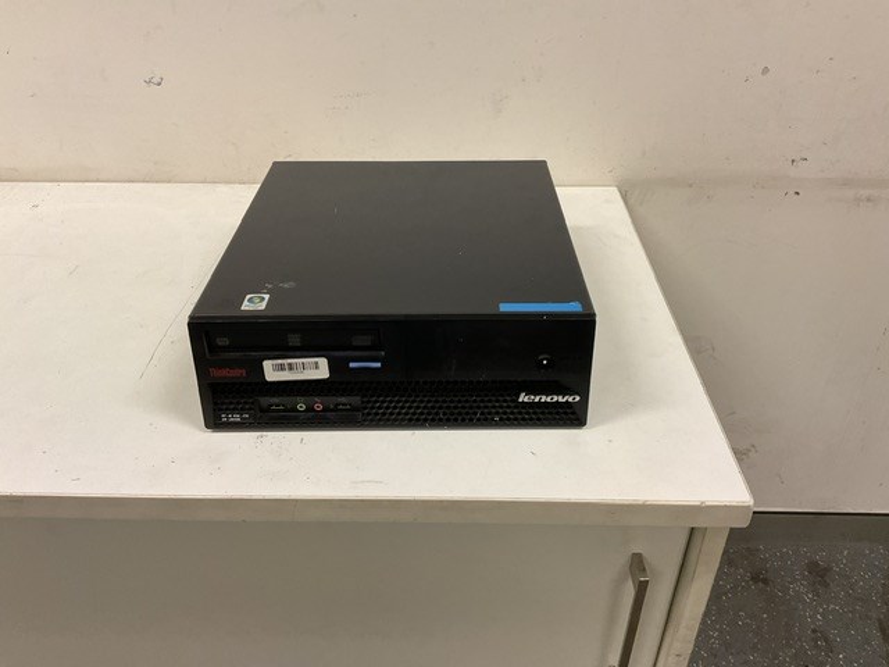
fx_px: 745
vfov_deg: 48.2
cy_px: 334
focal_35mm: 29
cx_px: 444
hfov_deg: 61.7
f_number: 1.8
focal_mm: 3
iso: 80
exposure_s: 1/60
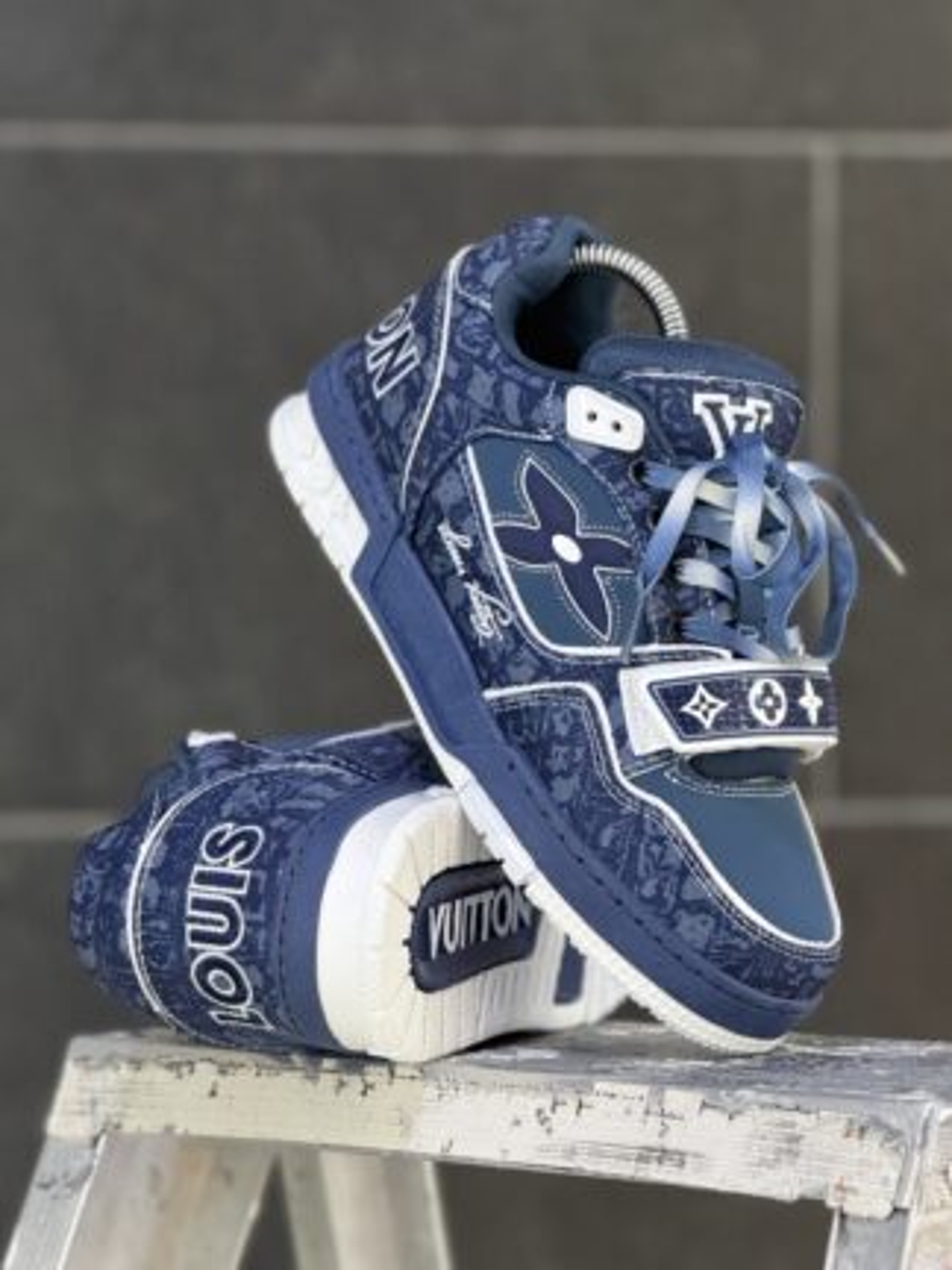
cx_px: 476
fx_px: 4400
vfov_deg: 16.4
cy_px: 635
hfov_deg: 12.3
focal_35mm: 120
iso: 640
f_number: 2.8
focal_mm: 15.66
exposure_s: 1/60
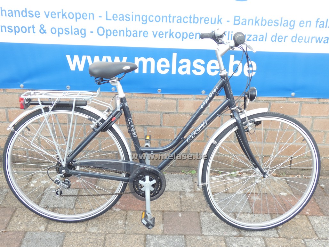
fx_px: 390
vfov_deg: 35.1
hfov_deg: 45.8
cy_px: 124
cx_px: 164
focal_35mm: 41
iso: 80
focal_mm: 7.3
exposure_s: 1/80
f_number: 3.6
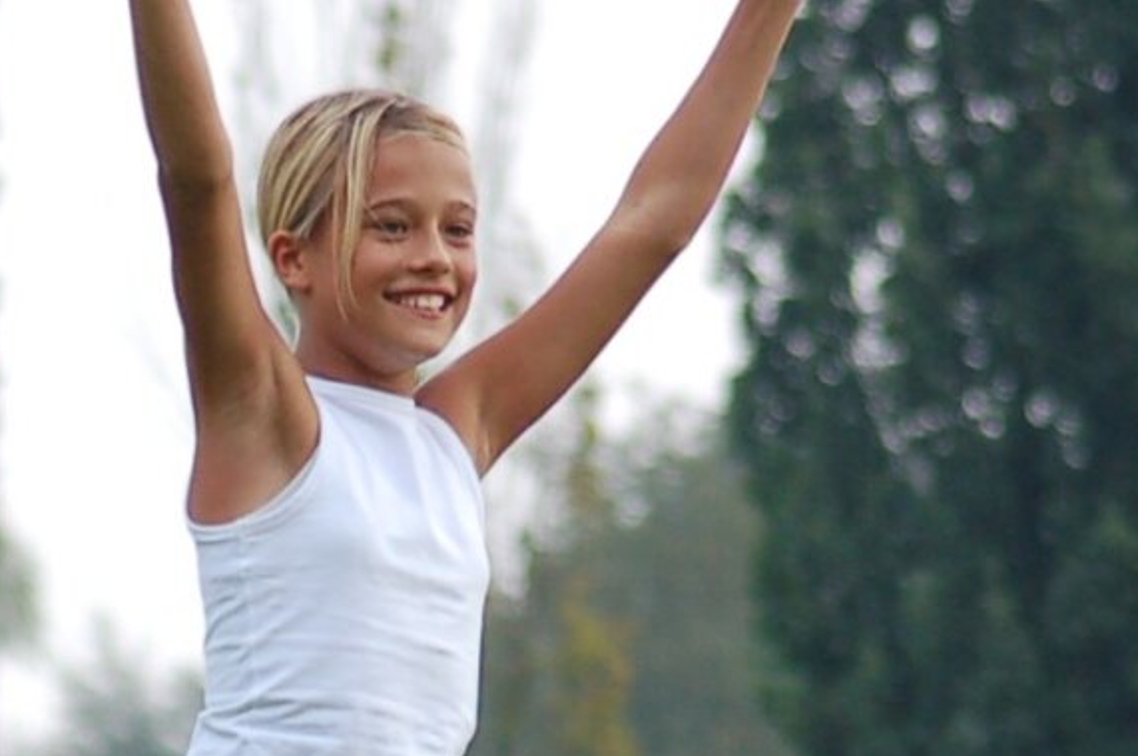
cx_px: 261
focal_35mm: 693
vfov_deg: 2.0
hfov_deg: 3.0
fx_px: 21875
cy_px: 1071
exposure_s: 1/800
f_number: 4.2
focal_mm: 120
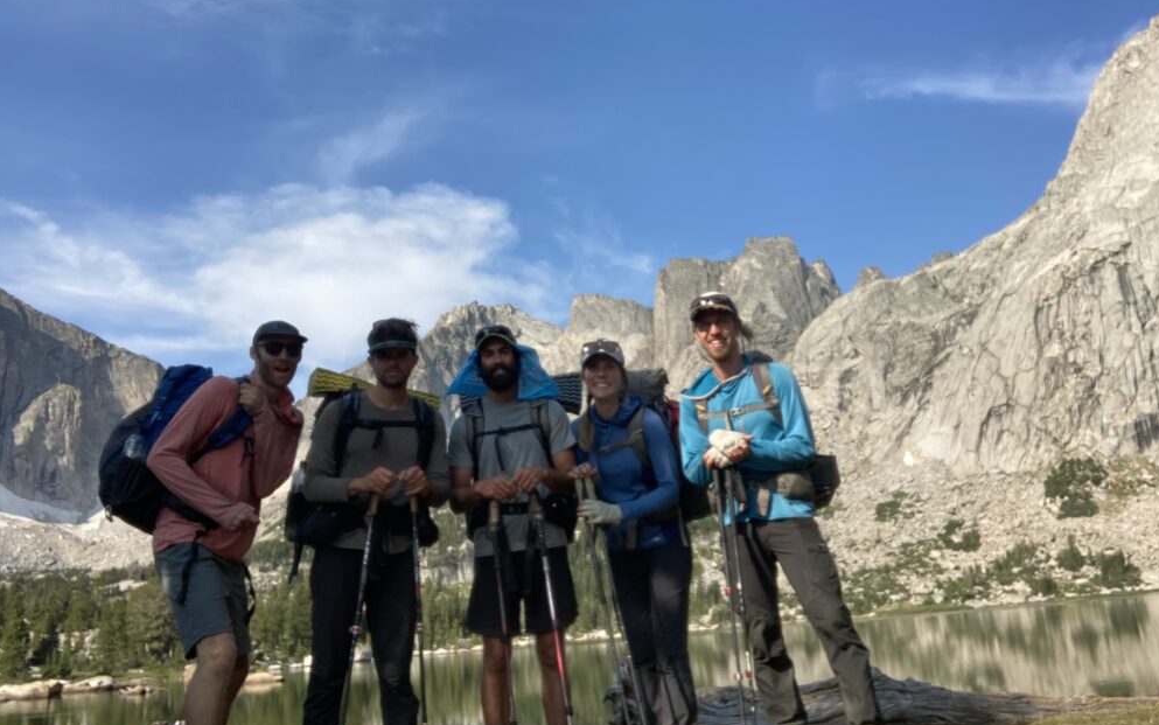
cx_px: 595
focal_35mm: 35
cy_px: 294
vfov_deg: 36.2
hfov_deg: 55.3
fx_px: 1106
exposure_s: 1/702
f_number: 2.2
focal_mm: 2.87
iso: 20
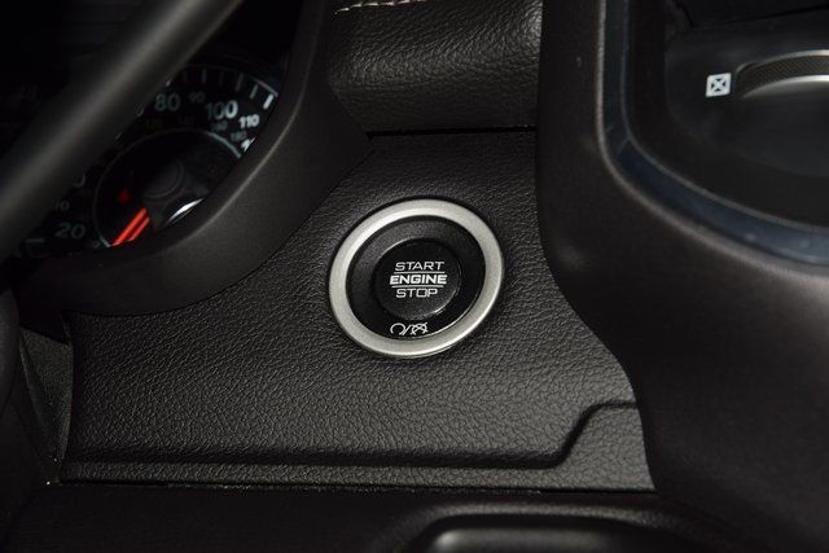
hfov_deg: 19.5
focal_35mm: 105
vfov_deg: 13.0
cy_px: 276
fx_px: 2418
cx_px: 414
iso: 100
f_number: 8
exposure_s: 1/125
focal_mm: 70
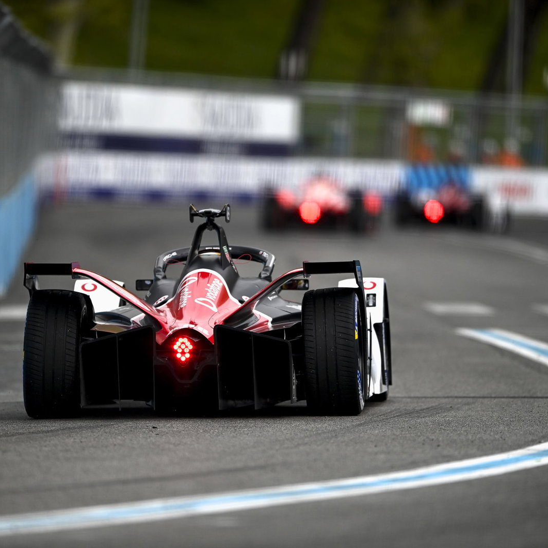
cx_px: 238
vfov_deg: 3.4
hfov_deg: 3.4
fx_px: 9170
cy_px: 273
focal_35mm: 512
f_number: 2.8
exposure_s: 1/8000
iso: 400
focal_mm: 400
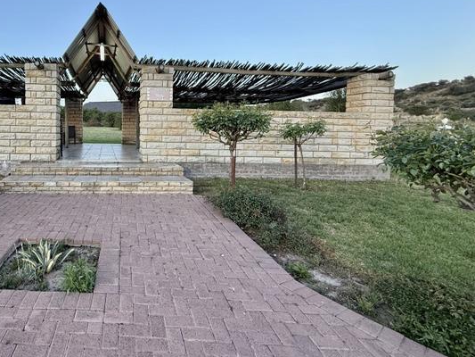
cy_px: 141
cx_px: 121
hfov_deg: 73.6
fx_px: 288
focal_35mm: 21
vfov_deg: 62.8
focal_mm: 2.22
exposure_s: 1/99
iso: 100
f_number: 2.2
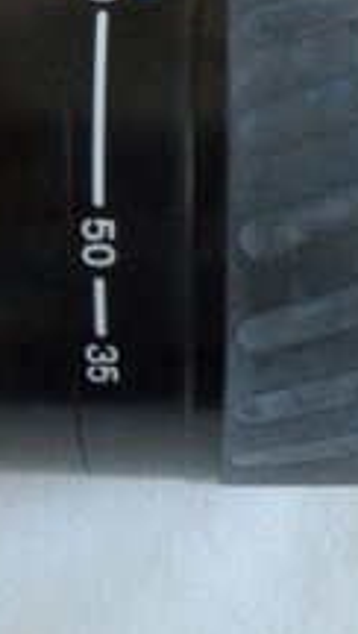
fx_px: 976
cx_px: 208
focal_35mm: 58
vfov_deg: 35.3
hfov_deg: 20.8
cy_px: 167
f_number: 3.2
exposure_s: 1/10
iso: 200
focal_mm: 3.9
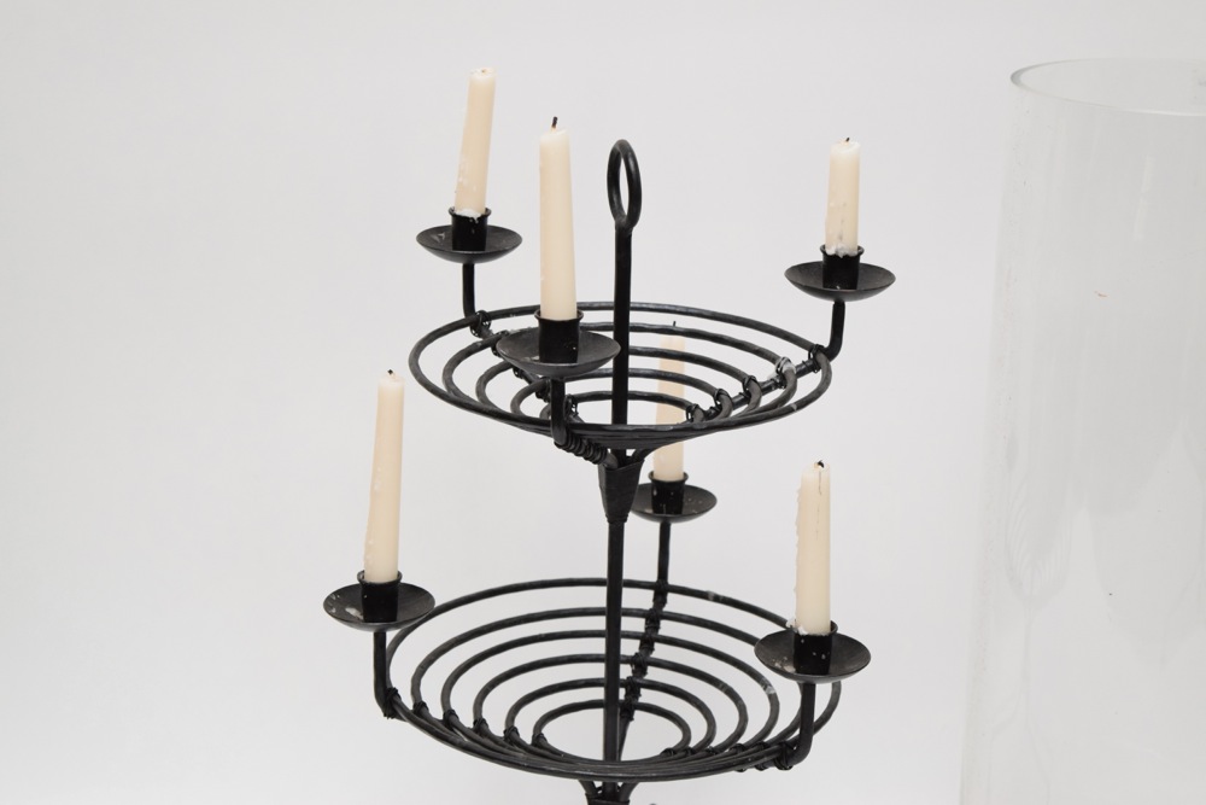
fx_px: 2513
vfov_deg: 18.2
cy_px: 402
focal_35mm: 75
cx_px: 603
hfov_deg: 27.0
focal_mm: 50
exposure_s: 1/80
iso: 800
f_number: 5.6
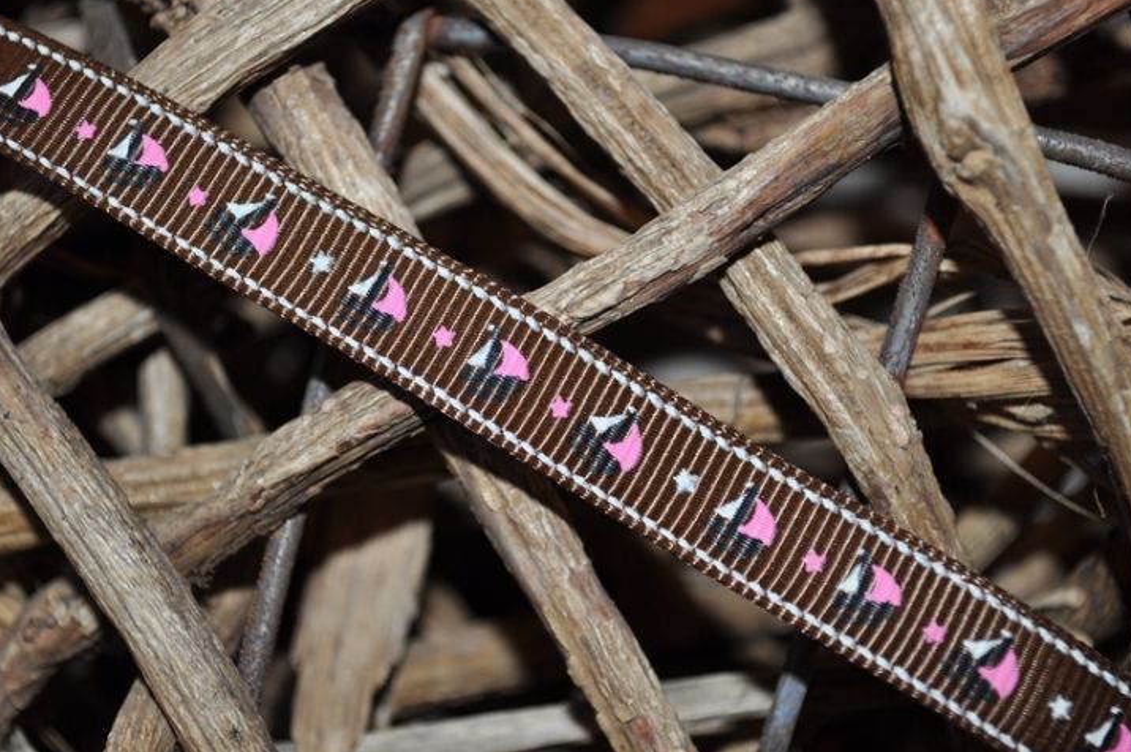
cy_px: 402
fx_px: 2103
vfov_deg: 20.3
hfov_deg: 30.1
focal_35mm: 67
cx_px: 543
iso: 200
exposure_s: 1/60
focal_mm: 40
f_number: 5.3
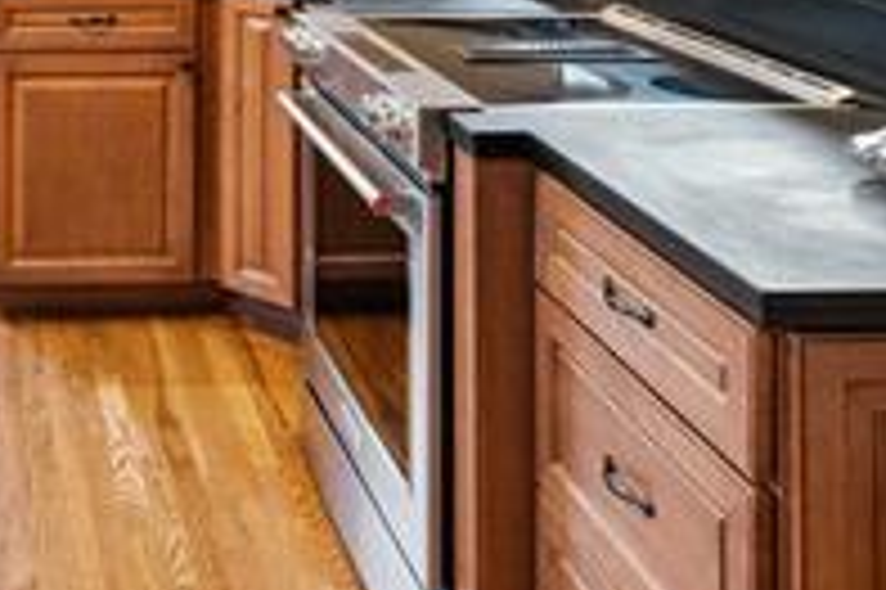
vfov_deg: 22.2
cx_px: 31
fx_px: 1279
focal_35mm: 52
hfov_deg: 35.2
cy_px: -252
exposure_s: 1/1.43
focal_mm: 16
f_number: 6.7
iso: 100
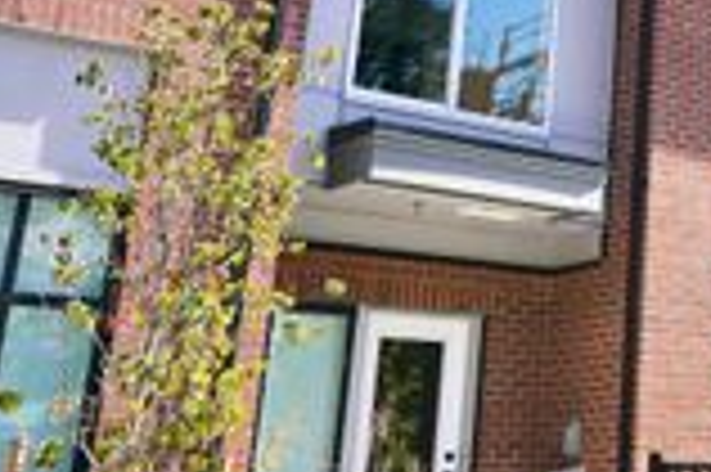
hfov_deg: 21.8
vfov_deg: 16.6
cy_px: -74
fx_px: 1559
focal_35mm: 79
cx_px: 1035
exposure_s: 1/400
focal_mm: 25
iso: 100
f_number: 5
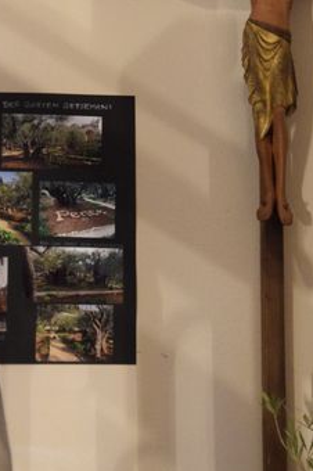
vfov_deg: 9.7
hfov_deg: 6.5
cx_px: 260
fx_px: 2770
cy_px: 126
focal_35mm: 212
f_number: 5.3
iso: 5000
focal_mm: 80
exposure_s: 1/60
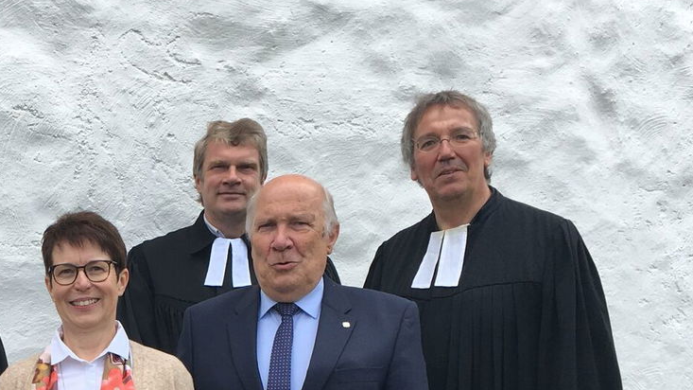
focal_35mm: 69
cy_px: 452
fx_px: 1268
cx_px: 49
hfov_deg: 29.1
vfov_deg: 16.8
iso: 25
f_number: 2.2
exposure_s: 1/496
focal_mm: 4.15
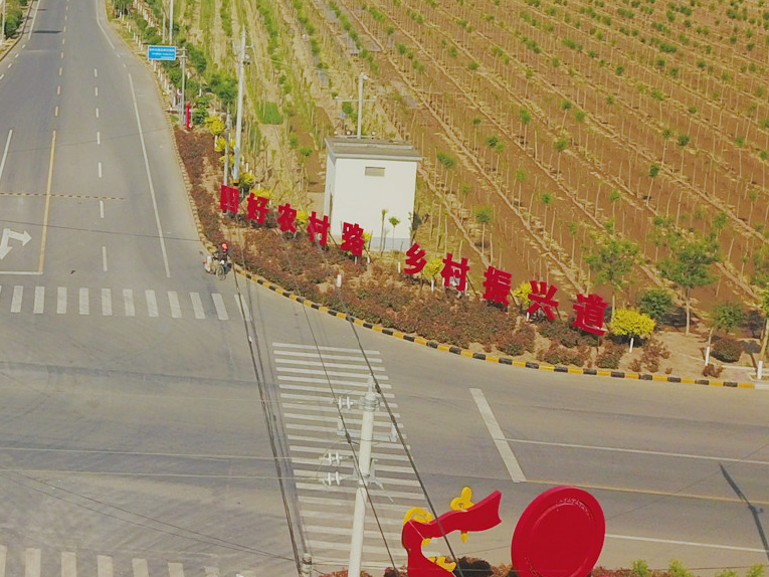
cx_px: 25
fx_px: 1511
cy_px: 178
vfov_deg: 21.5
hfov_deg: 27.2
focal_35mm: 68
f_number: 2.2
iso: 100
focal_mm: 4.73
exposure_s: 1/3497
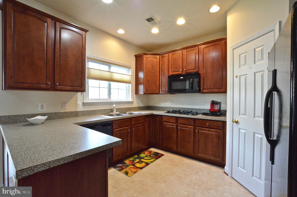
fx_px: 123
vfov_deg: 77.1
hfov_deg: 100.5
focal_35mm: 15
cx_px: 148
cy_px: 98
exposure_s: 1/30
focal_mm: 10
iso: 3600
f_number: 11
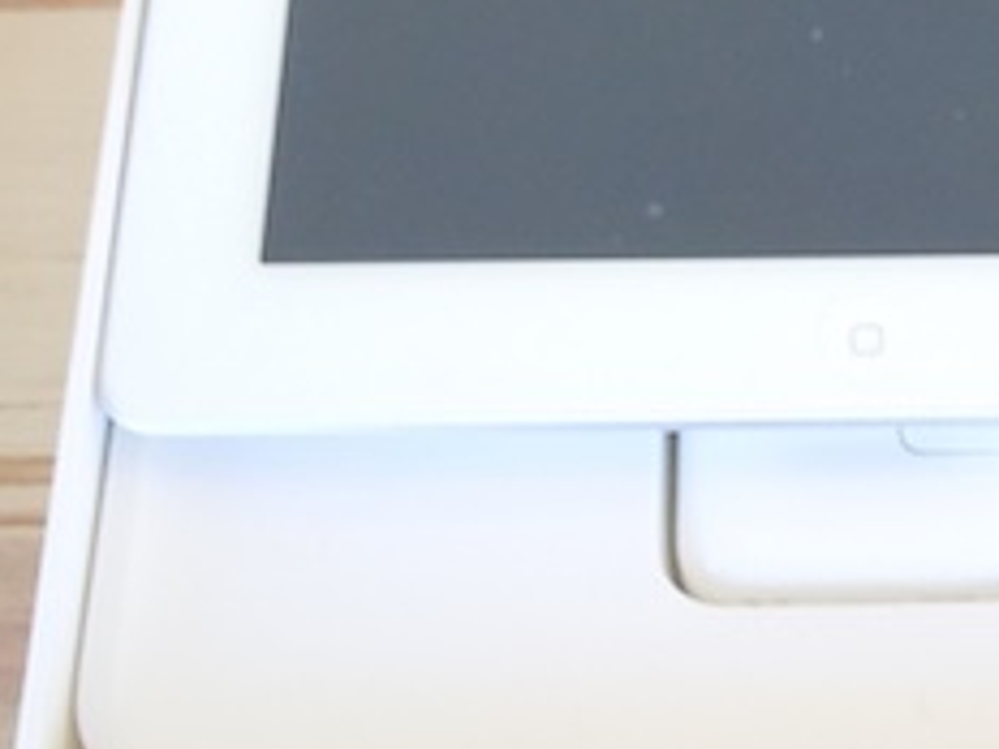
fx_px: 2626
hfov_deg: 21.2
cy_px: -52
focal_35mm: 91
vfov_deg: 15.8
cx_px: 857
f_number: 4
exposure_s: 1/100
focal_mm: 5.9
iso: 800
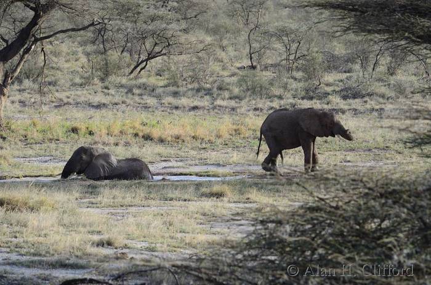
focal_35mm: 390
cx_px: 216
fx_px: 4658
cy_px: 142
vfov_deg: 3.5
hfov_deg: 5.3
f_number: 5.3
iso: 220
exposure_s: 1/500
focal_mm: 260
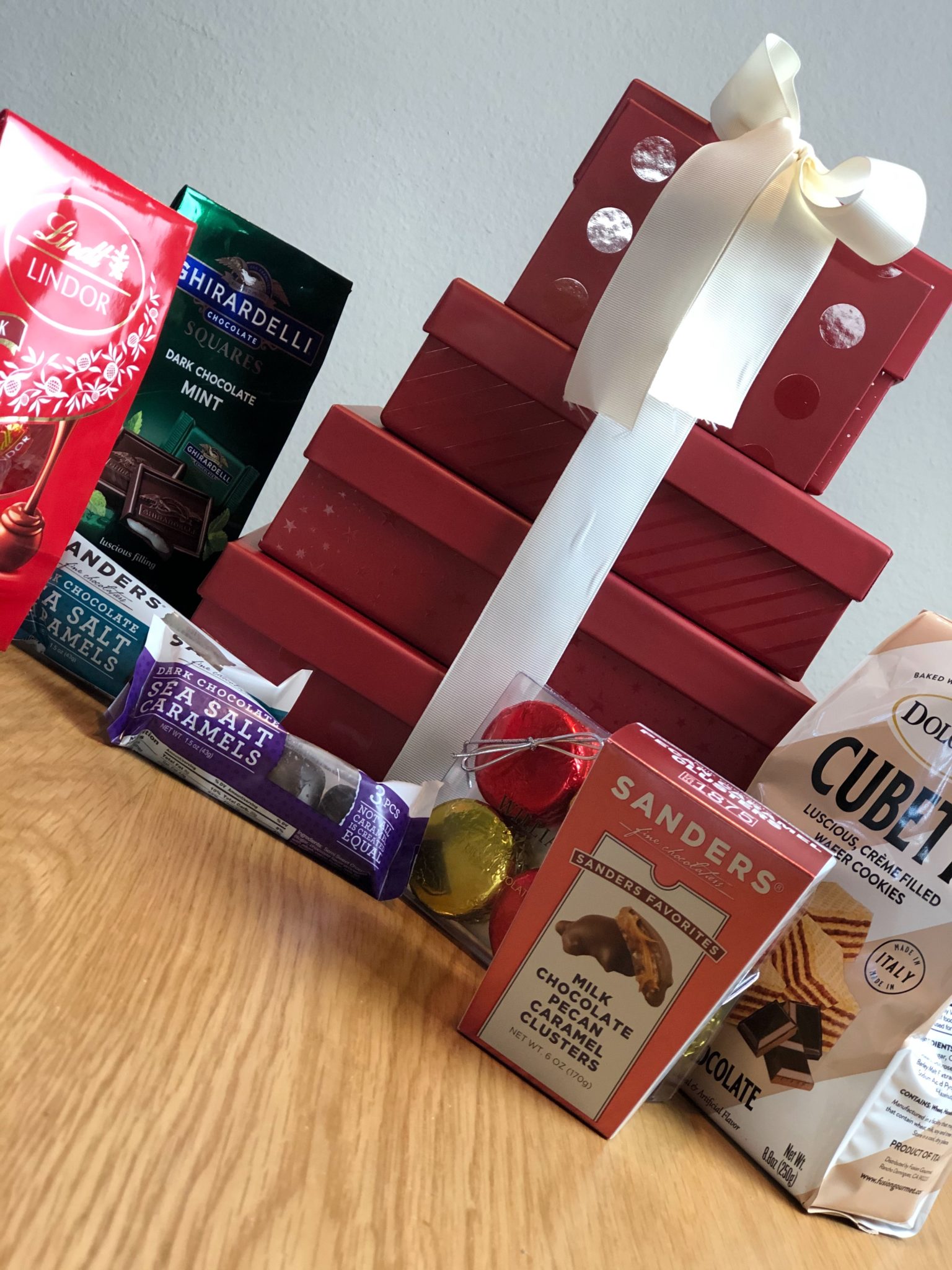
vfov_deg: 33.8
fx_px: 2090
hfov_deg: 25.7
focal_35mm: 57
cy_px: 635
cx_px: 476
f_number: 2.8
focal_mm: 6.6
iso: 125
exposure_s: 1/30
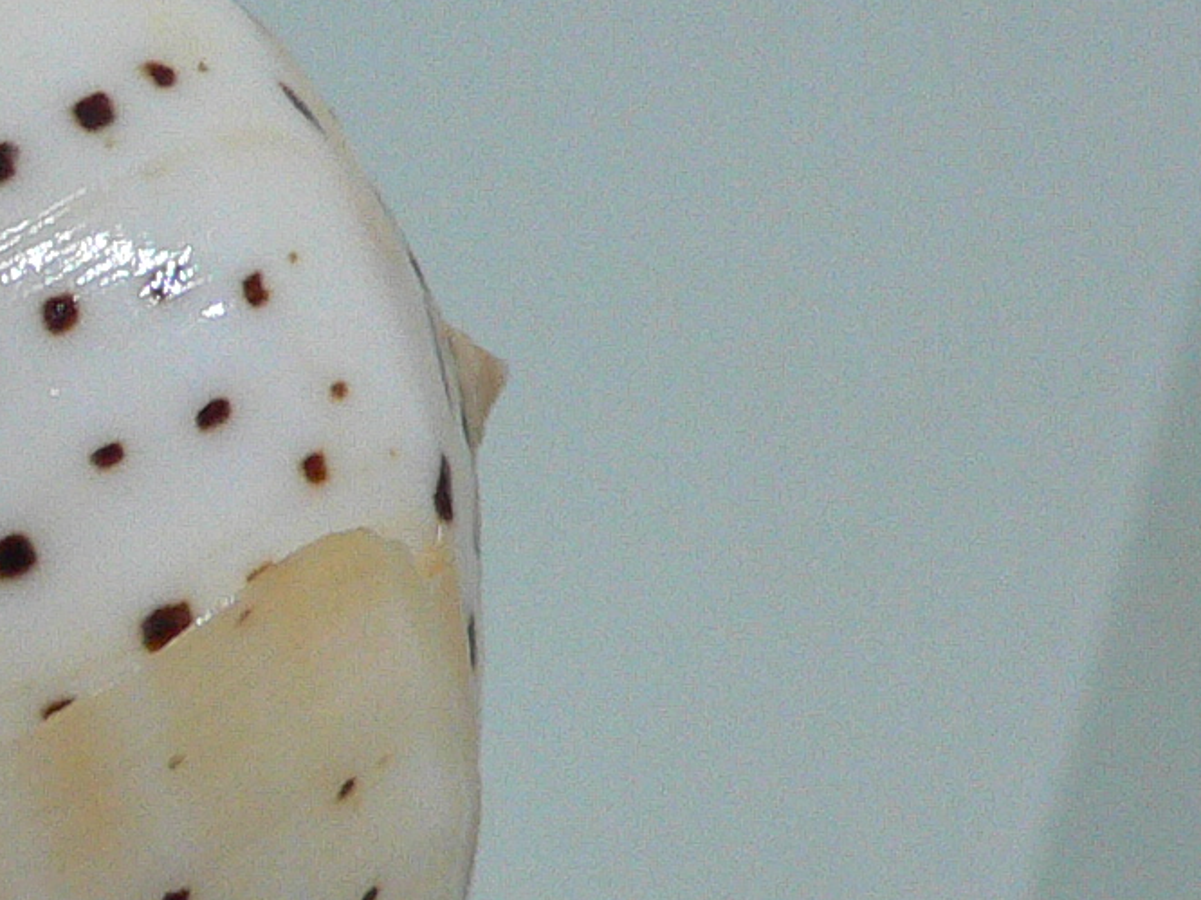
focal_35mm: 106
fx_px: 3676
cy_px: 813
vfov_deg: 13.8
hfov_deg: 16.9
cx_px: -561
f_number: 2.8
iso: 200
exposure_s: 1/60
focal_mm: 4.6
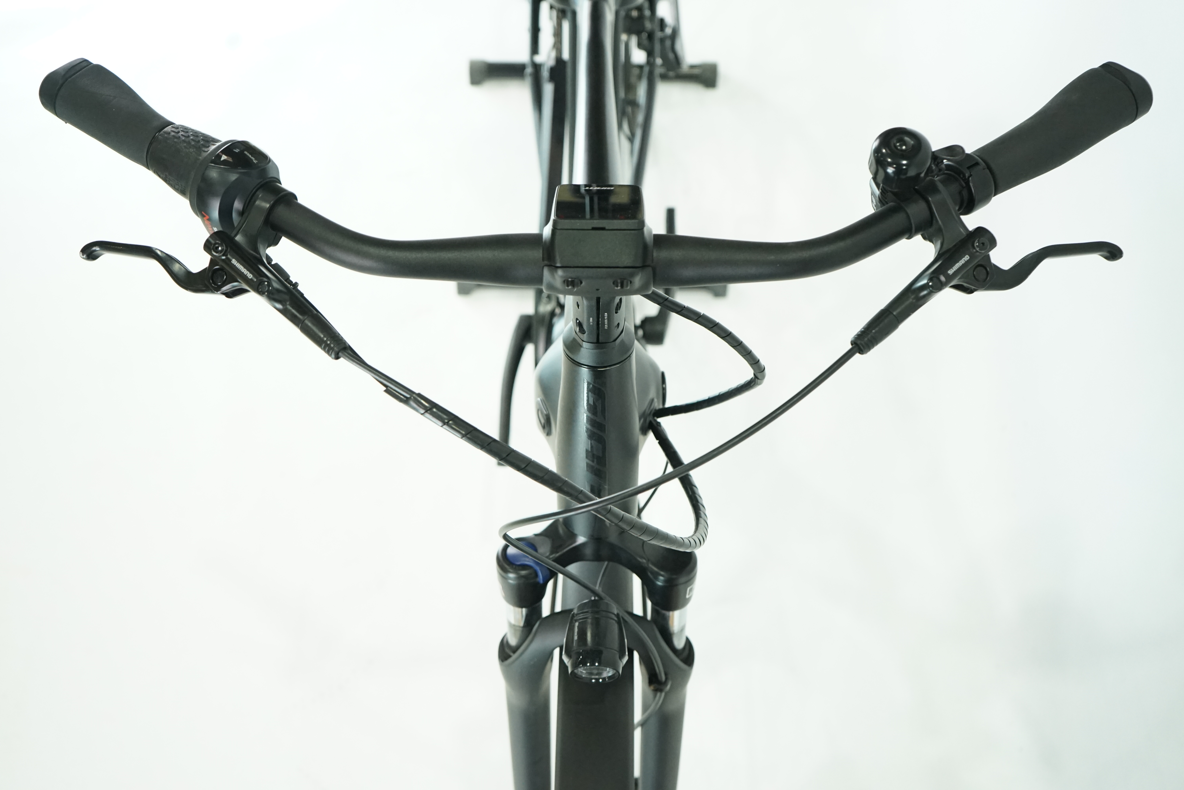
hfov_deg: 47.4
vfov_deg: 32.6
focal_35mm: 41
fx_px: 1348
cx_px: 592
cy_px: 395
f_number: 5
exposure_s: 1/200
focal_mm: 41
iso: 2500
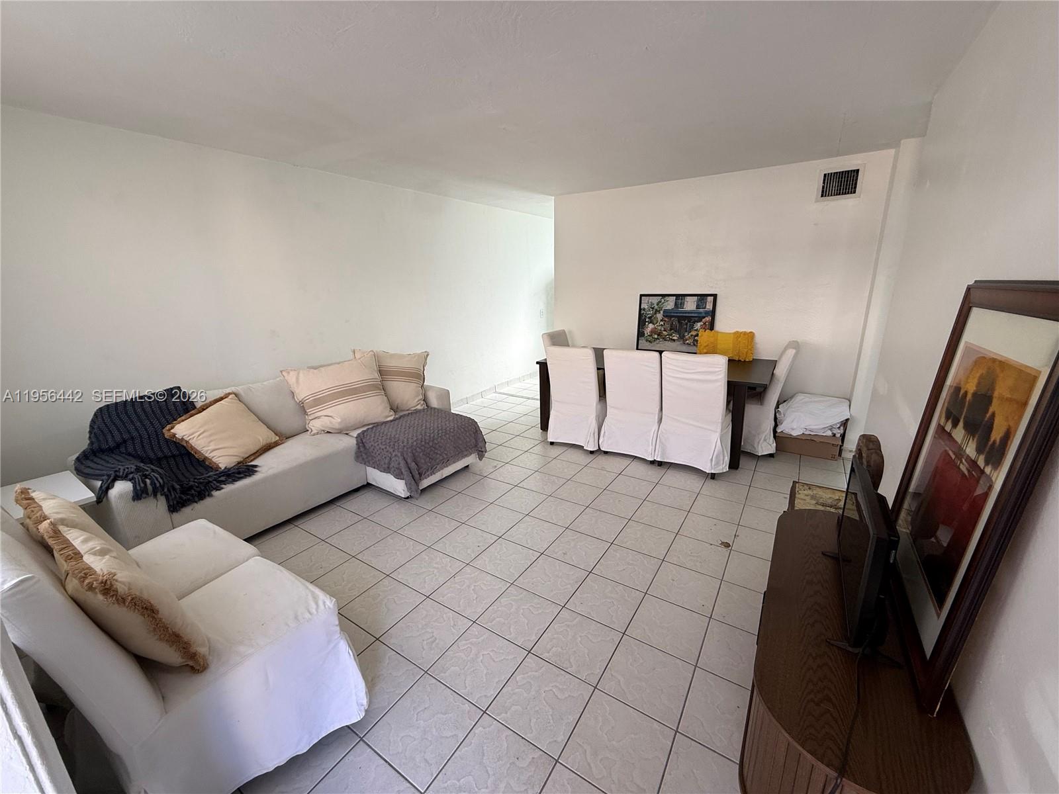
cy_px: 397
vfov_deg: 85.7
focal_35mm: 14
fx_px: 428
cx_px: 530
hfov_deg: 102.1
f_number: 2.2
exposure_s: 1/99
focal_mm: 2.22
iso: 80
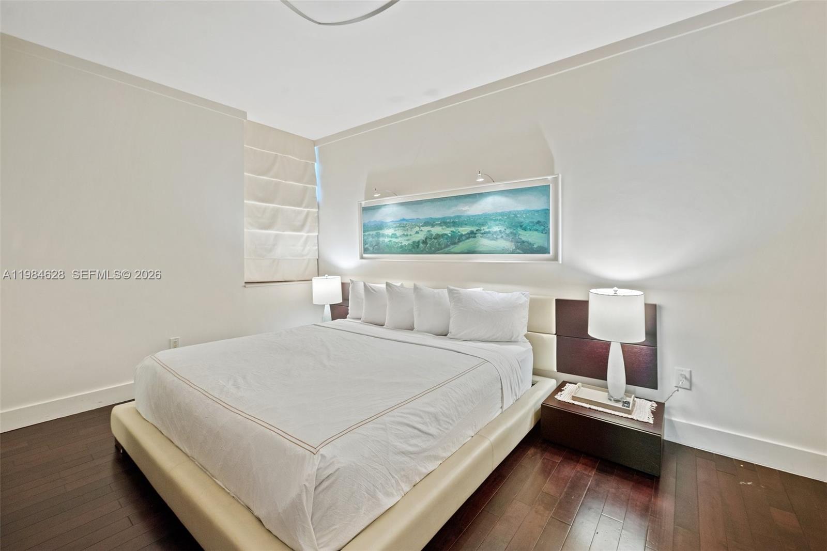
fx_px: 322
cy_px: 276
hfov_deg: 104.2
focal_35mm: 14
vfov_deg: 81.2
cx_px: 414
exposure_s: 1/13
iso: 450
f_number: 8
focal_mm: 14
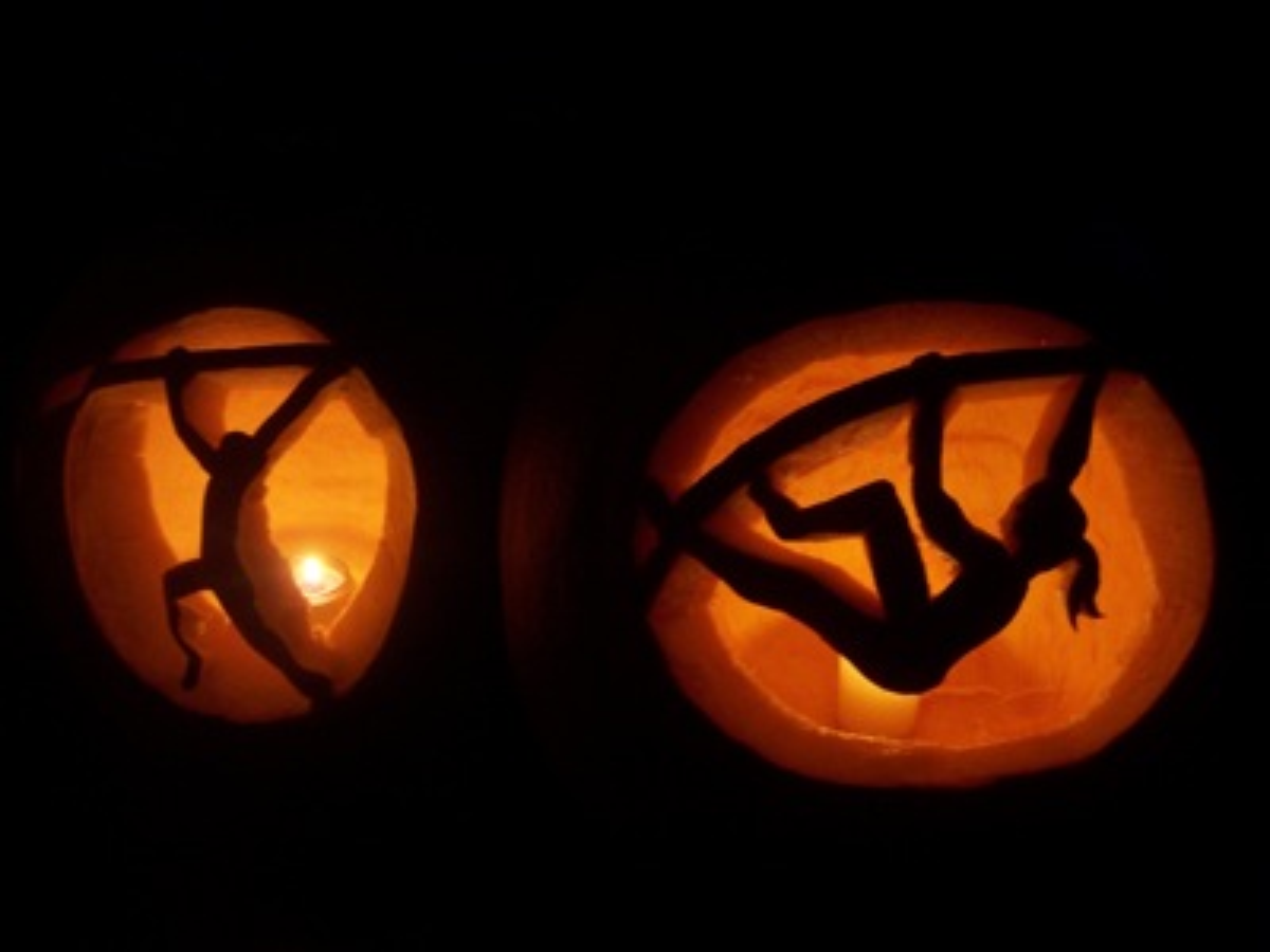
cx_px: 635
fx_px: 1321
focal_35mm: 36
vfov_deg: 39.7
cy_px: 476
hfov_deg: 51.4
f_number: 2.8
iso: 160
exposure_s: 1/8
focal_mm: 6.2
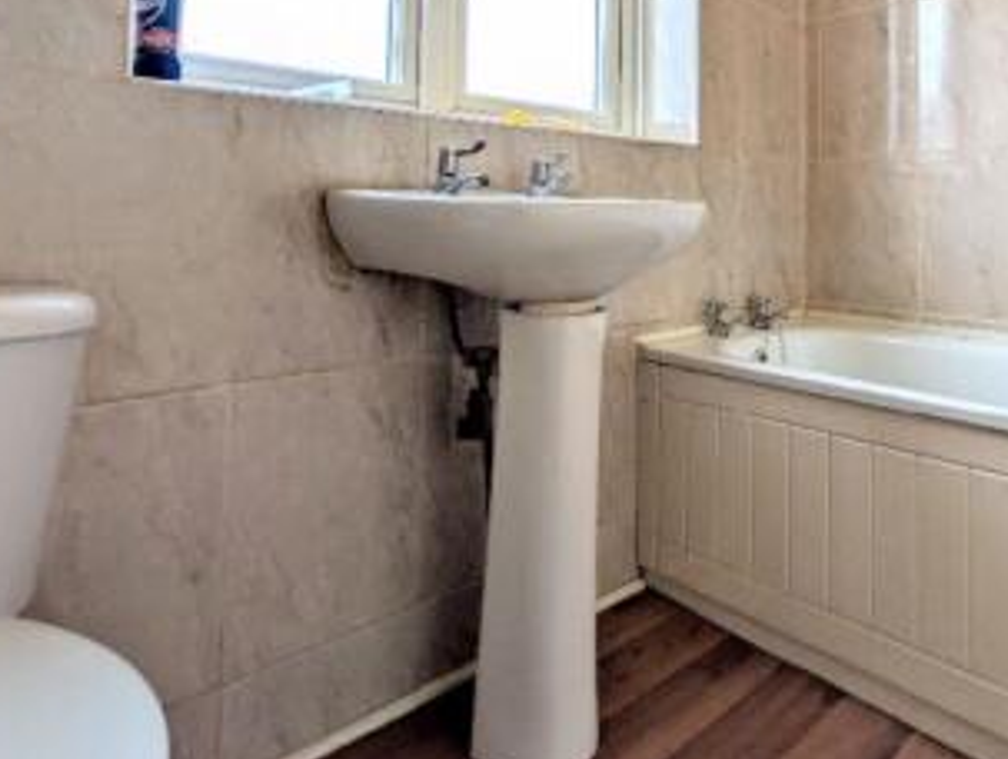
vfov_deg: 55.5
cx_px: 655
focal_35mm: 23
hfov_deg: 72.1
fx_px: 671
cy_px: 171
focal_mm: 2.02
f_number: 1.7
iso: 61
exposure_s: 1/360
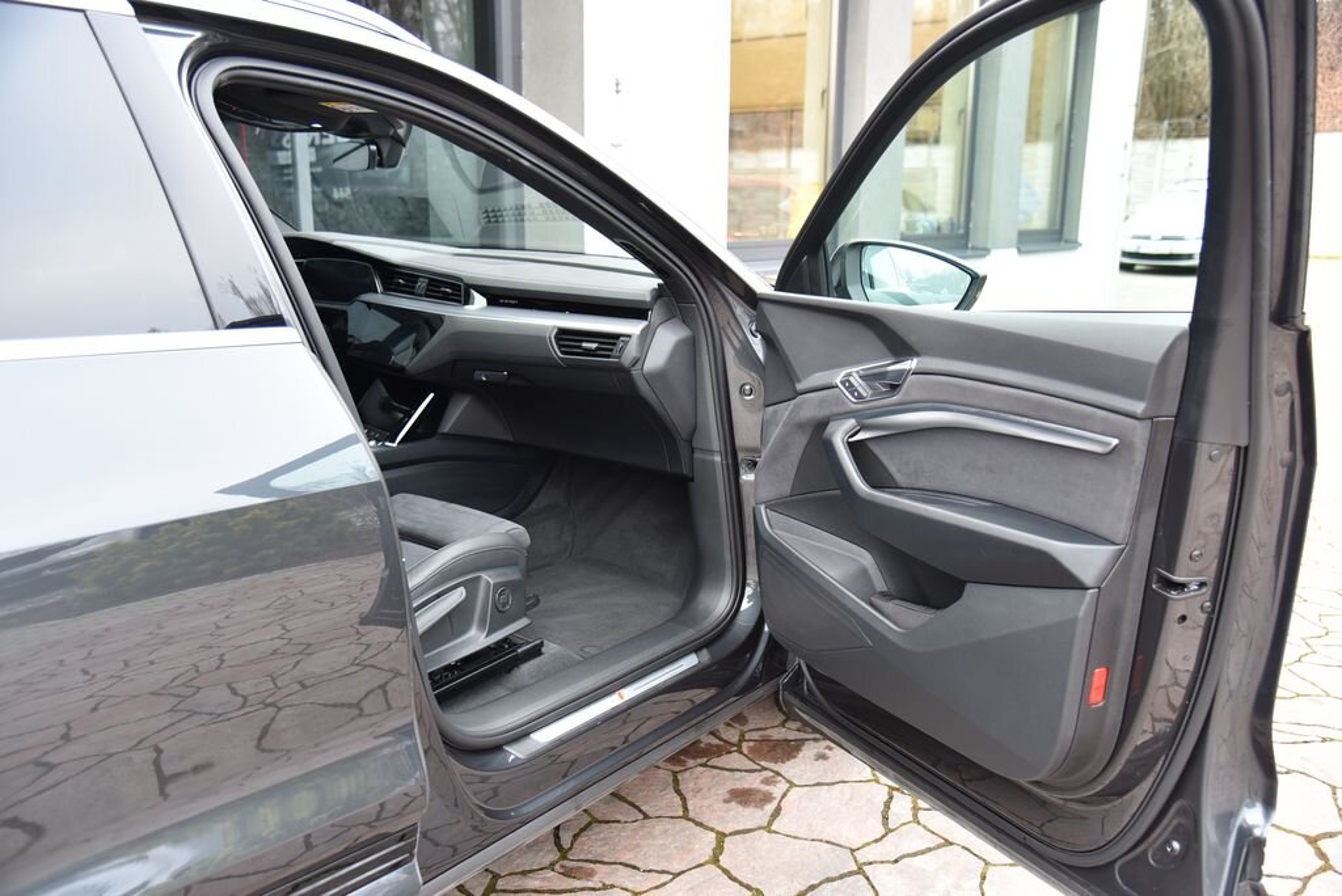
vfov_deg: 43.7
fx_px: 1119
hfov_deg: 61.9
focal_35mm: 30
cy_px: 448
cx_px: 671
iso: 500
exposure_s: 1/60
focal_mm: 30
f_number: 4
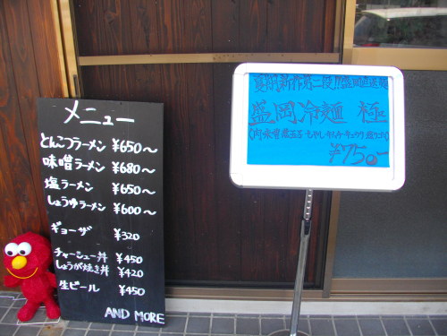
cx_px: 224
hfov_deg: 58.4
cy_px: 168
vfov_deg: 45.4
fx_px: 400
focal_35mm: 31
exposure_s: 1/200
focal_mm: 5.7
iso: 100
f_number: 2.9
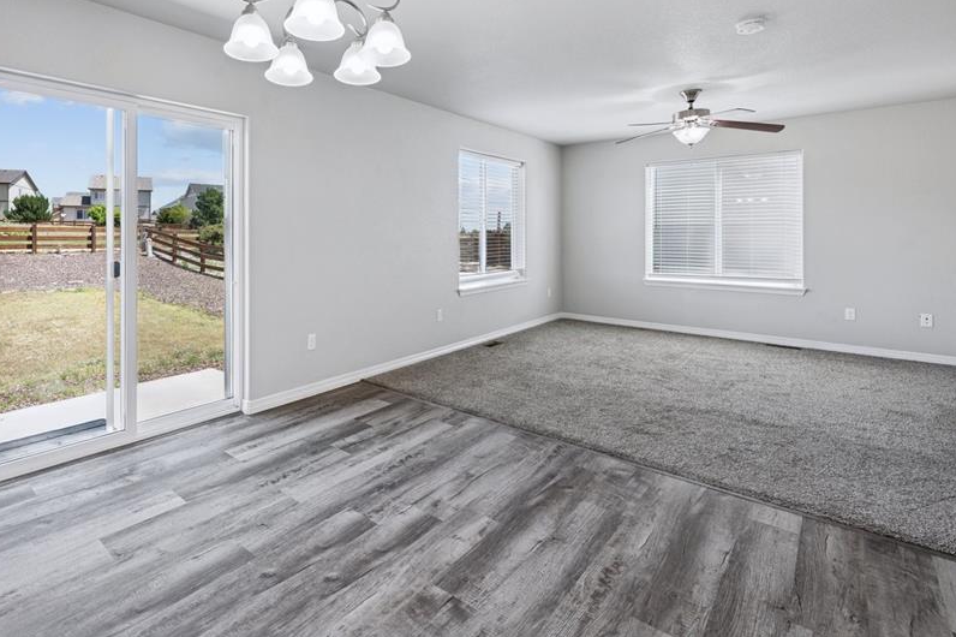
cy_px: 232
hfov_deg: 88.7
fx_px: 478
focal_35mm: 18
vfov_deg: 66.1
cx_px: 374
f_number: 9
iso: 100
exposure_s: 1/10
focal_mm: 14
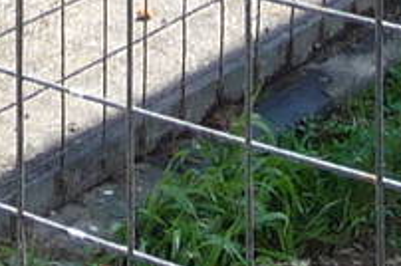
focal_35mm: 231
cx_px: -12
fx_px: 2569
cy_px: -895
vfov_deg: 5.1
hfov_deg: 8.9
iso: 100
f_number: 3.3
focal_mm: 4.7
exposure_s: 1/320
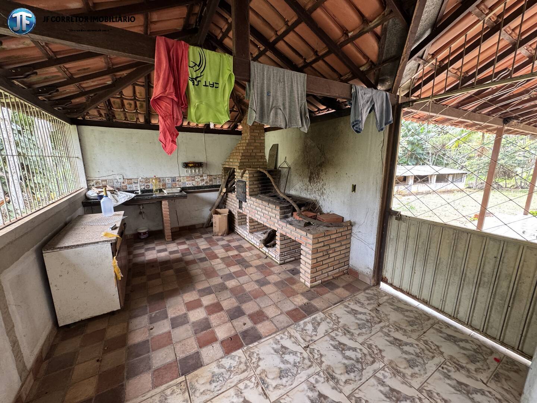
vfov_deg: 85.7
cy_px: 202
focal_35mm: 14
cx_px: 268
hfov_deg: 102.1
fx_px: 217
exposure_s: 1/99
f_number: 2.2
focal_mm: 2.22
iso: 250
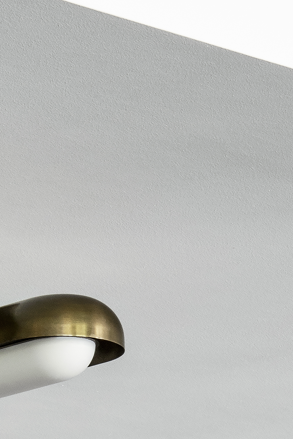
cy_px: 1181
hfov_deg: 4.5
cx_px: 8
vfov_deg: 6.3
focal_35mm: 305
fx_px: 3725
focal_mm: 52
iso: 200
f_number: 13
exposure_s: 5
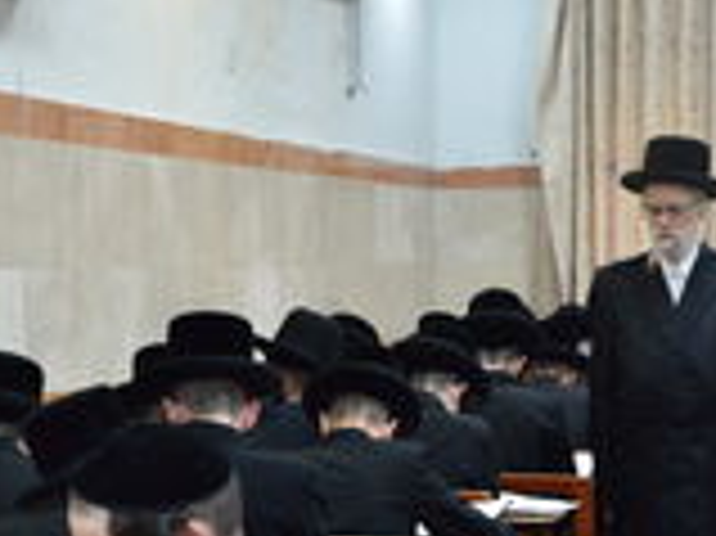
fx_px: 2749
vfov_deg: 11.1
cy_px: 450
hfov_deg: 14.8
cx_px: 338
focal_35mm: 133
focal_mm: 55
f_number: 6.3
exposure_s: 1/200
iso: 5000
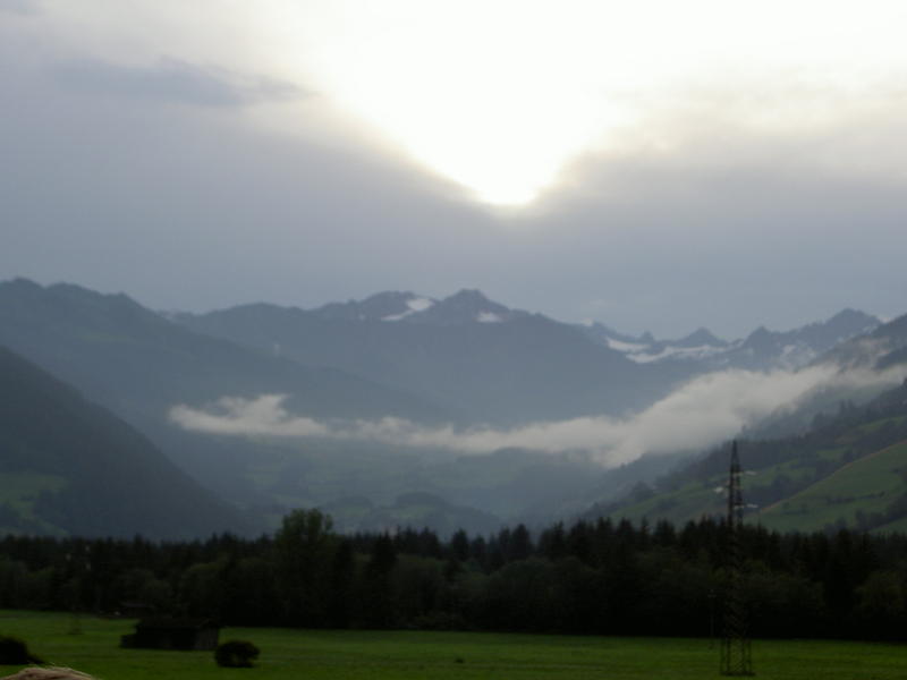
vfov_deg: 17.6
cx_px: 454
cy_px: 340
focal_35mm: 84
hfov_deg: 23.3
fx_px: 2201
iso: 50
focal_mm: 17.4
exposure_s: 1/160
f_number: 6.8
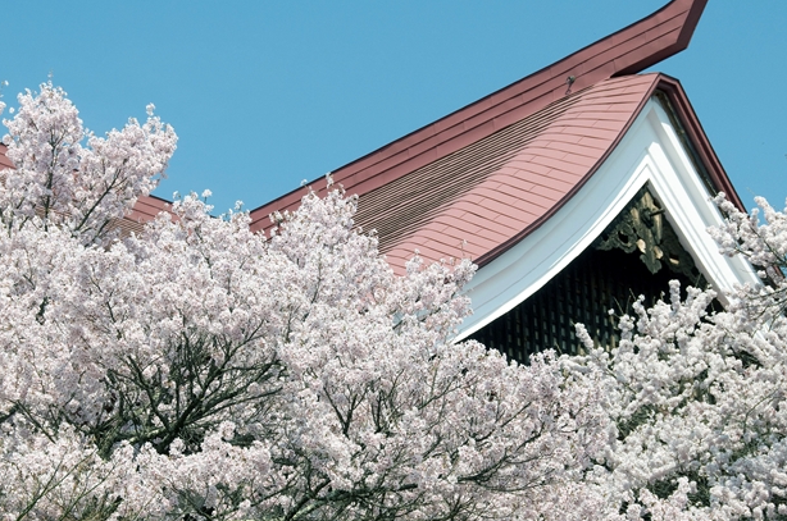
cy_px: 309
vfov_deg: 2.6
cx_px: 299
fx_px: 11522
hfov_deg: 3.9
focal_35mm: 528
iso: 200
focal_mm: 270
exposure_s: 1/400
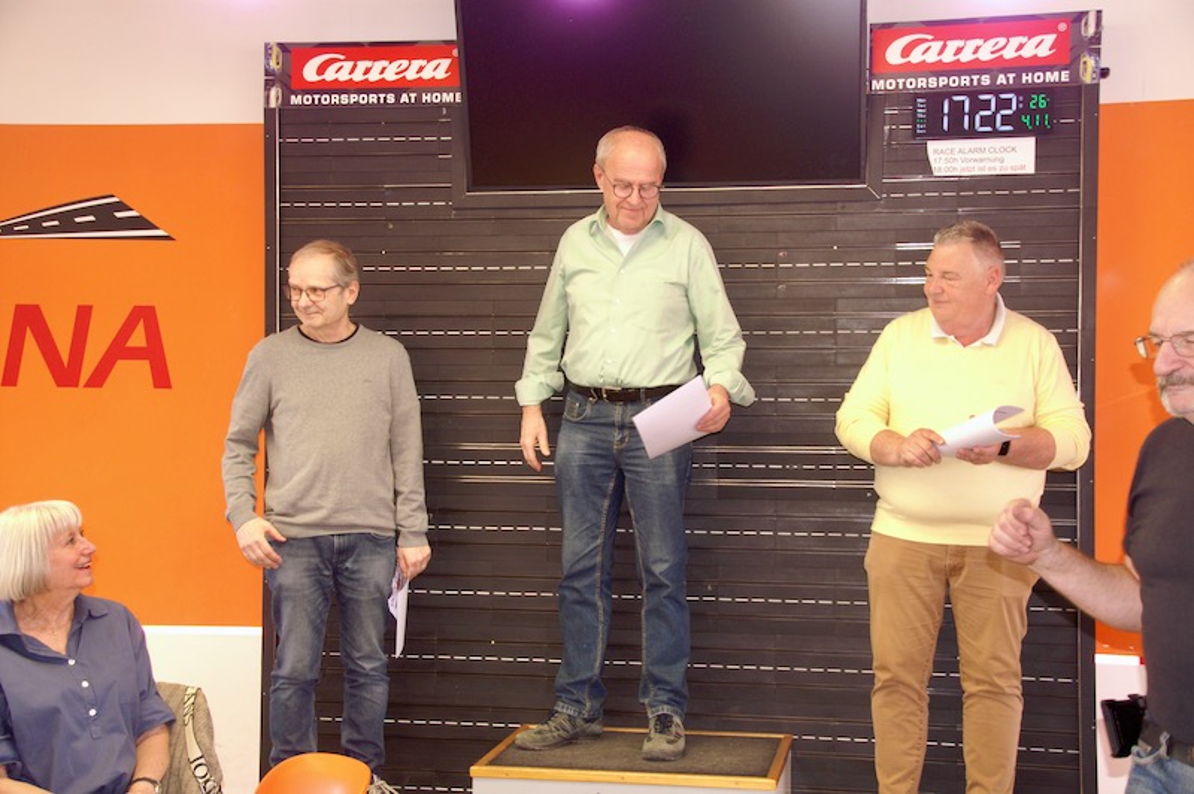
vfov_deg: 29.8
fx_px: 1491
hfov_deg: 43.6
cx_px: 597
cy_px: 397
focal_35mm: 45
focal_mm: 30
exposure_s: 1/60
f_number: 4.5
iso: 400
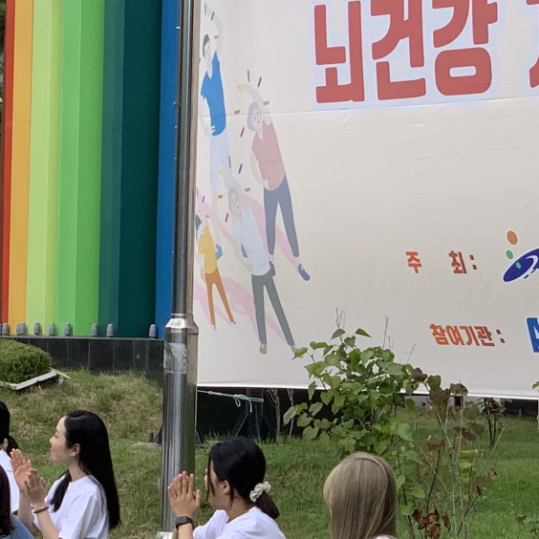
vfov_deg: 10.7
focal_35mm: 163
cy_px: 206
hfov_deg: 10.6
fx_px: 2871
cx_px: -42
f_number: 2.4
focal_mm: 6
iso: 16
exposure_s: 1/615
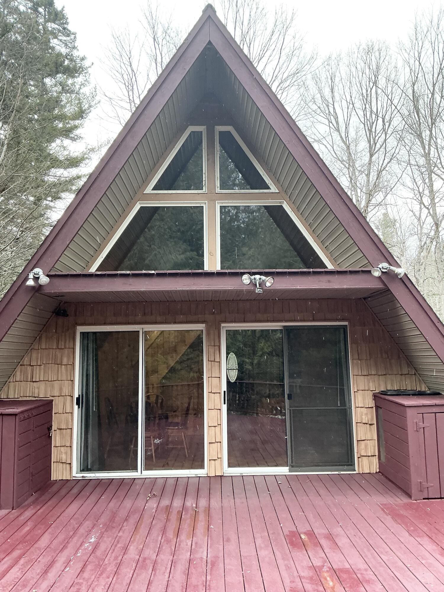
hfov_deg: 48.2
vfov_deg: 61.7
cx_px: 222
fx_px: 496
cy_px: 296
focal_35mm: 29
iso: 64
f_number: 1.8
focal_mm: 3
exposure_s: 1/120
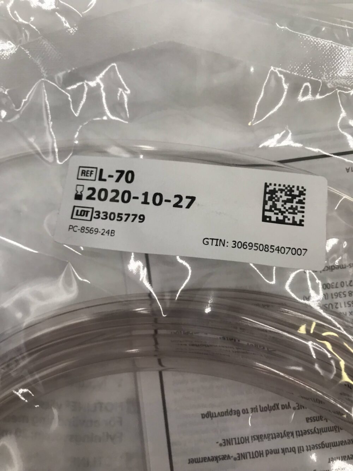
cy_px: 236
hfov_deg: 49.8
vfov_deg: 63.4
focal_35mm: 28
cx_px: 176
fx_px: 381
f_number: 1.8
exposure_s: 1/40
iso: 25
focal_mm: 3.99
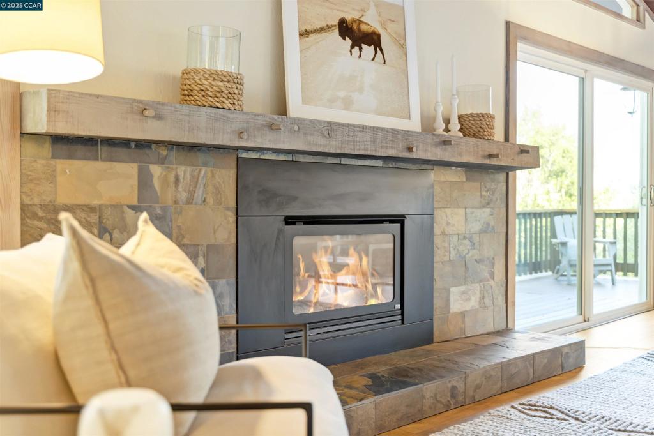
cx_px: 327
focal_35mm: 36
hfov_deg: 53.1
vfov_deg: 36.9
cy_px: 218
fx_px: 654
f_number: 2.8
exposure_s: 1/320
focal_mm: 36
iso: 1600
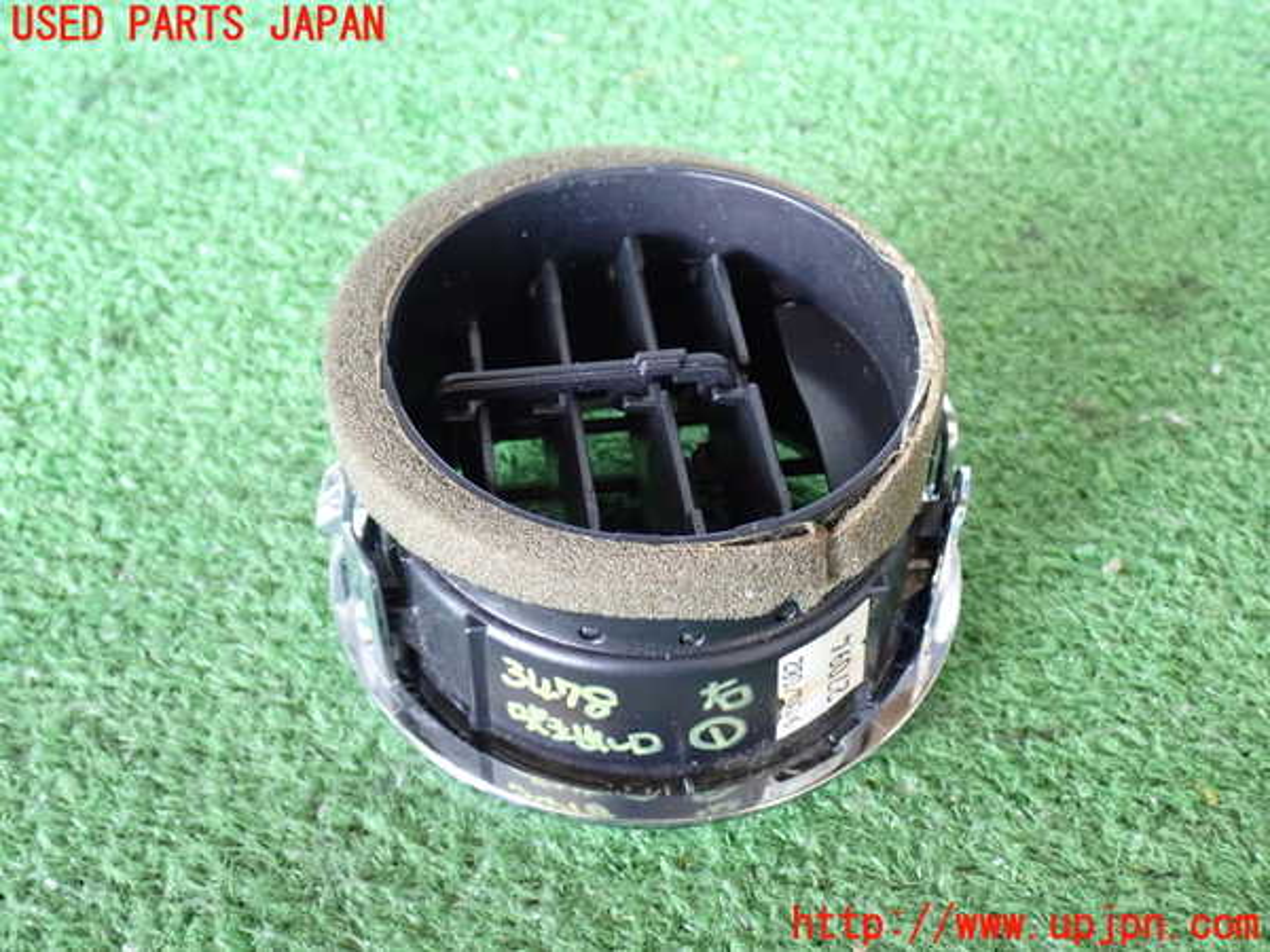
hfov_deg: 42.9
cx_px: 635
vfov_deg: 32.9
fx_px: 1614
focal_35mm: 44
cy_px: 476
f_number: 2.9
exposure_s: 1/30
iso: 800
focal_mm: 7.84
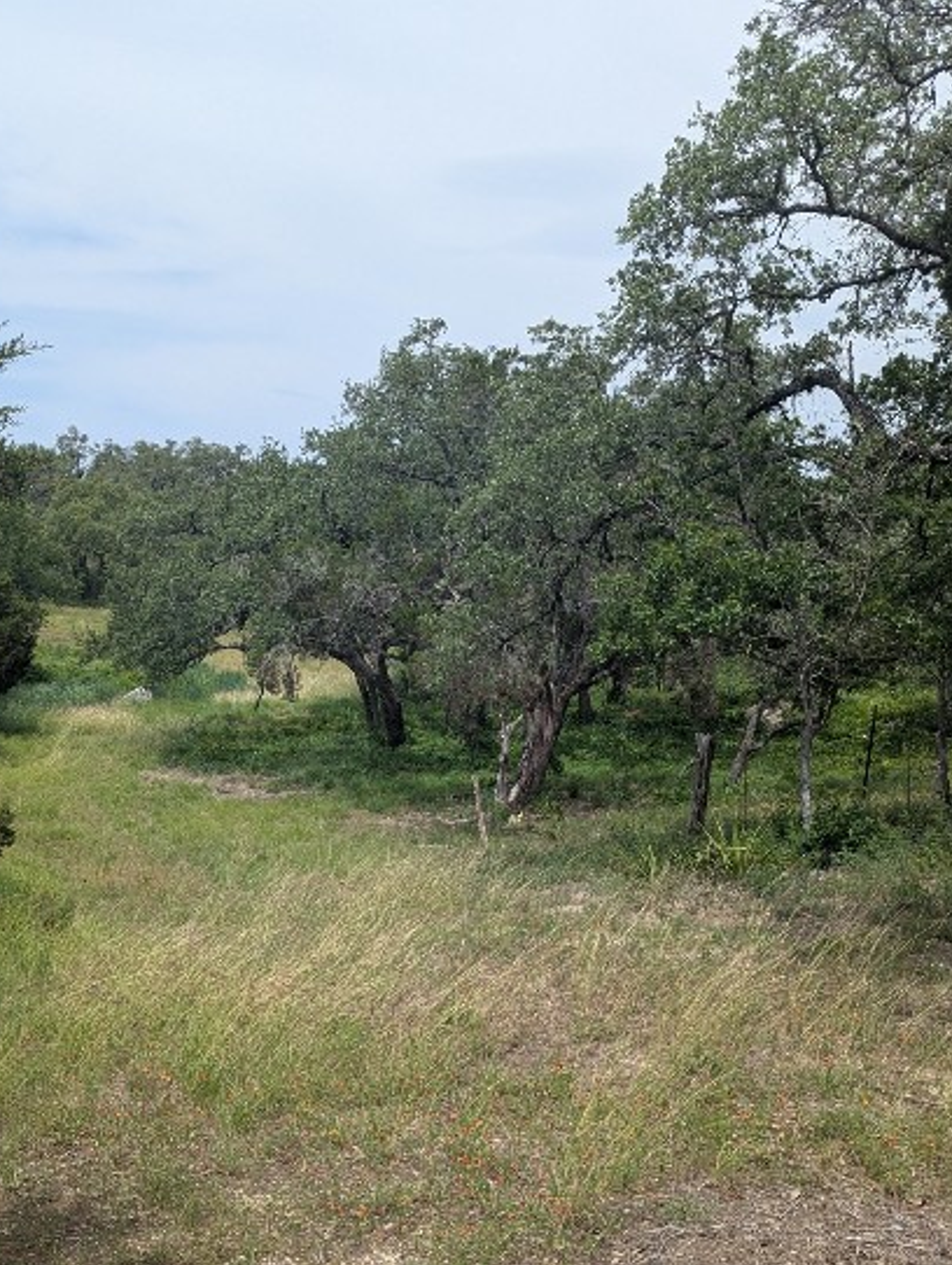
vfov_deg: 53.4
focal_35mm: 34
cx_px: 453
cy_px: 782
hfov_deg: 41.9
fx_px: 1244
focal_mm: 6.81
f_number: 1.85
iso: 47
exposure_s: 1/2262
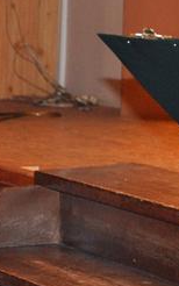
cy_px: -1
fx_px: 1972
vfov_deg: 8.2
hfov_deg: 5.1
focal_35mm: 253
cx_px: 374
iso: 1250
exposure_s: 1/60
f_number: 4.8
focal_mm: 48
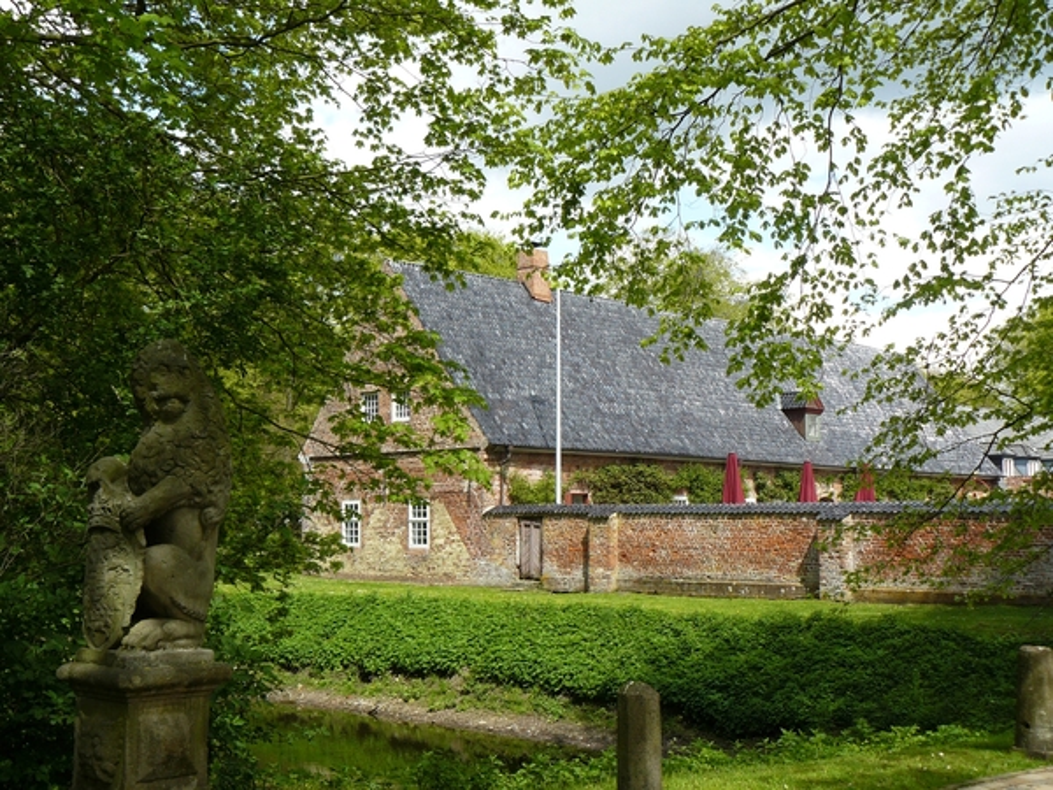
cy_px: 395
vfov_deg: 30.9
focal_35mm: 47
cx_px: 526
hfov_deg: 40.4
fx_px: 1430
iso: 100
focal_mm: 7.9
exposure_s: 1/250
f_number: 5
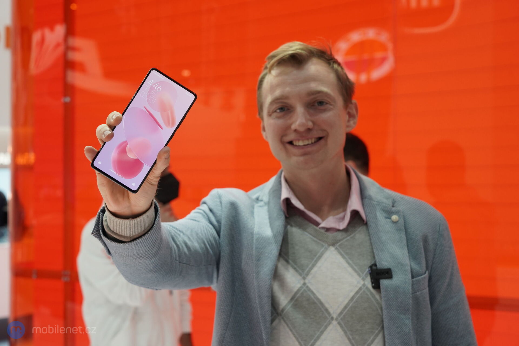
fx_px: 1009
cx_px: 260
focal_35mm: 70
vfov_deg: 19.5
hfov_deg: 28.8
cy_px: 173
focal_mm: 70
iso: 1250
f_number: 7.1
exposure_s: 1/160
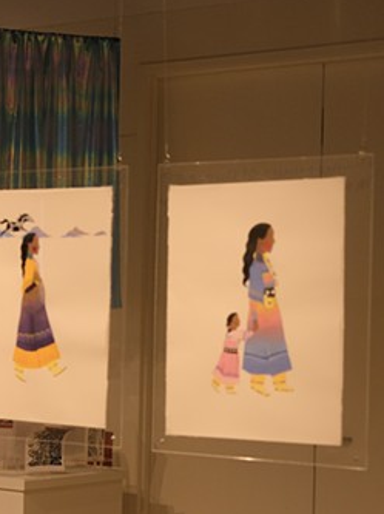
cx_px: -60
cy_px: 320
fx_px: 1452
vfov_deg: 20.0
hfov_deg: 14.6
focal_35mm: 98
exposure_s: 1/1000
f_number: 2
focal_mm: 35
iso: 1250
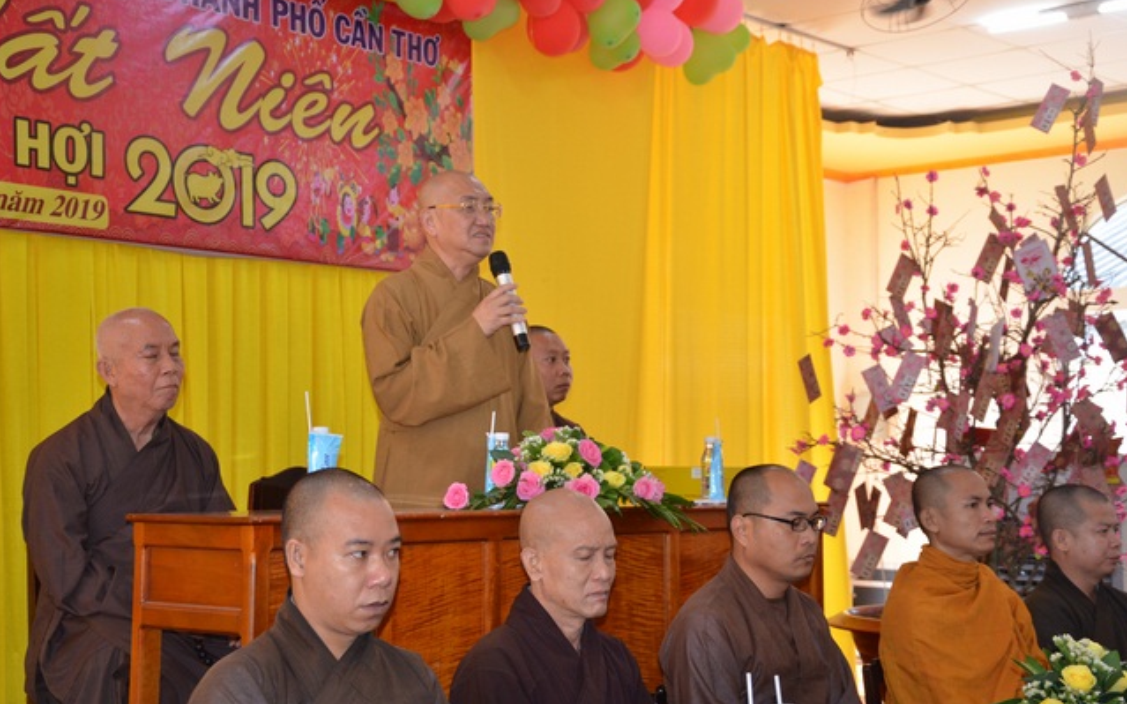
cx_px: 568
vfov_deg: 22.0
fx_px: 1812
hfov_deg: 34.6
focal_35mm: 59
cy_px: 352
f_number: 5
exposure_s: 1/200
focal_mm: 38
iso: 1000
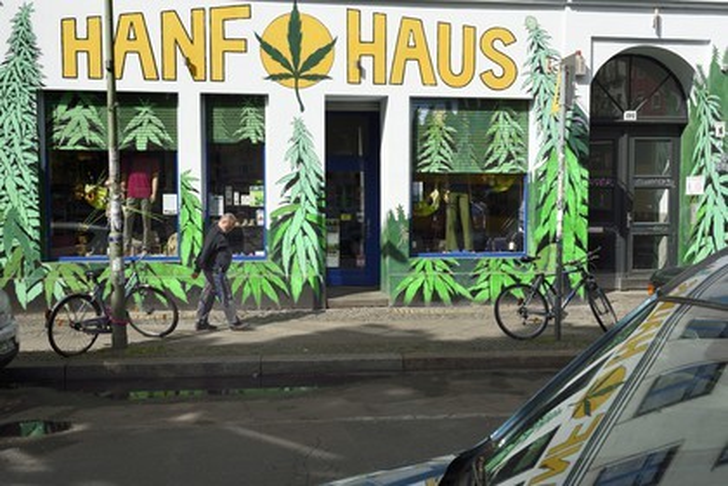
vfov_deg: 38.9
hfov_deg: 55.8
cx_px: 364
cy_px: 243
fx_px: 688
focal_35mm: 34
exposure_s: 1/320
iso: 200
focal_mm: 34
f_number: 10
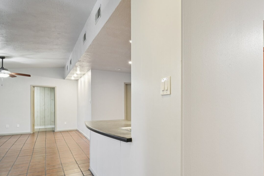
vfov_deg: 52.7
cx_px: 194
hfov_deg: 69.4
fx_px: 176
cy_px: 106
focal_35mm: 24
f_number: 8
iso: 400
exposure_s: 1/6
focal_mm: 16
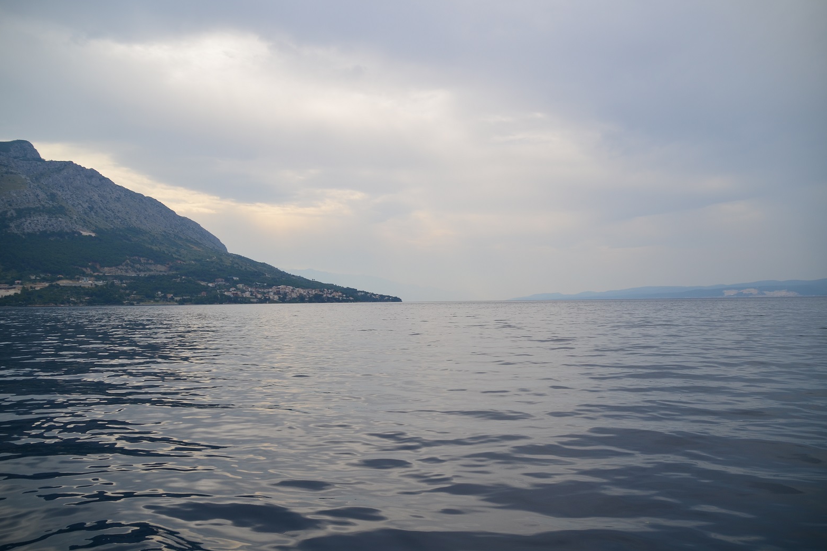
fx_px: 643
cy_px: 273
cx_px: 401
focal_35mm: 28
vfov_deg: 46.4
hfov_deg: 65.5
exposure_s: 1/1000
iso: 100
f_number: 3.5
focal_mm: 18
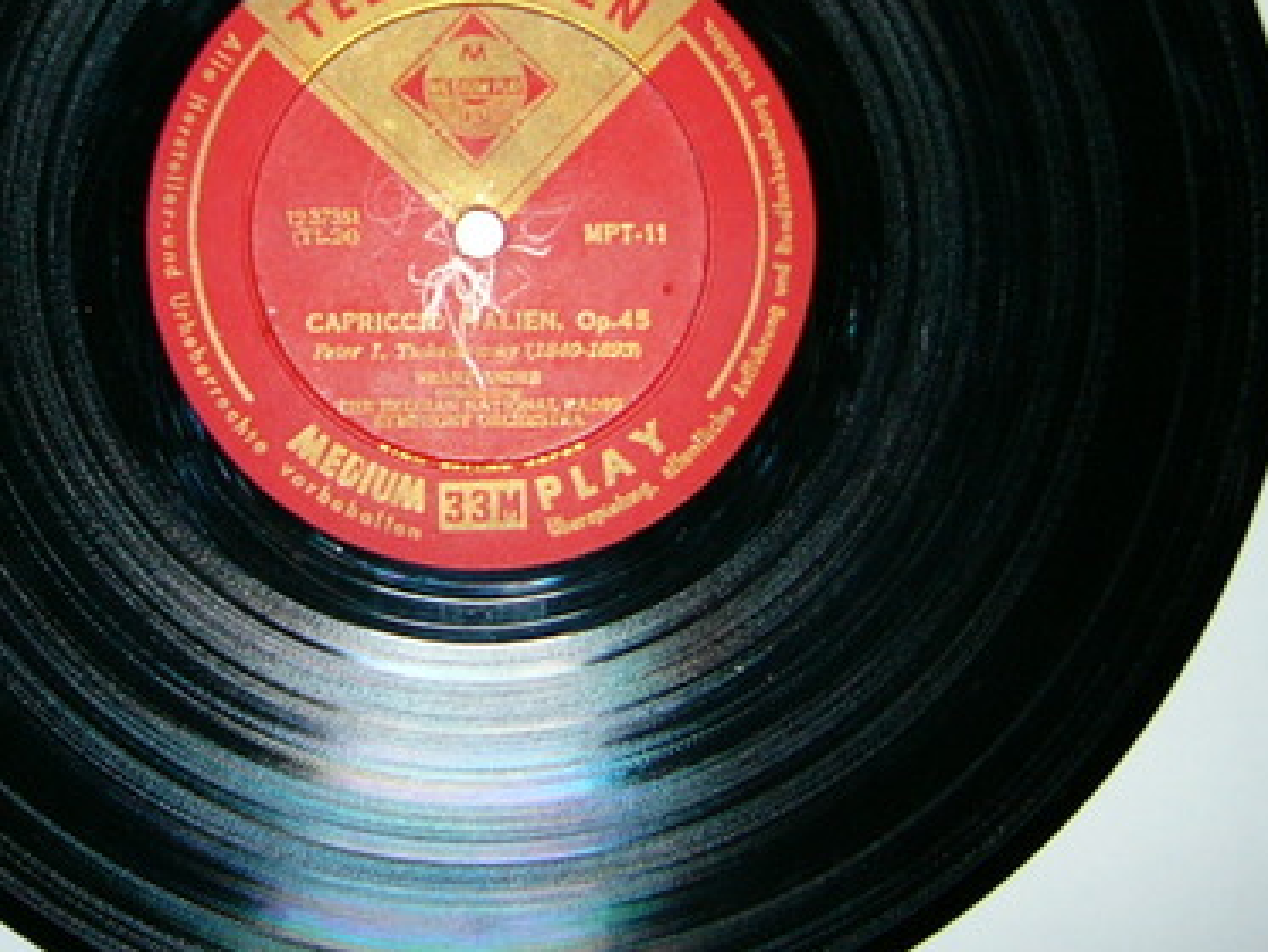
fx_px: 2199
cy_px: 255
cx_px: 476
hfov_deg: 32.0
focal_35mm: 60
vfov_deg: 24.2
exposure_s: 1/60
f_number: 2.8
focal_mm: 5.8
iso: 100
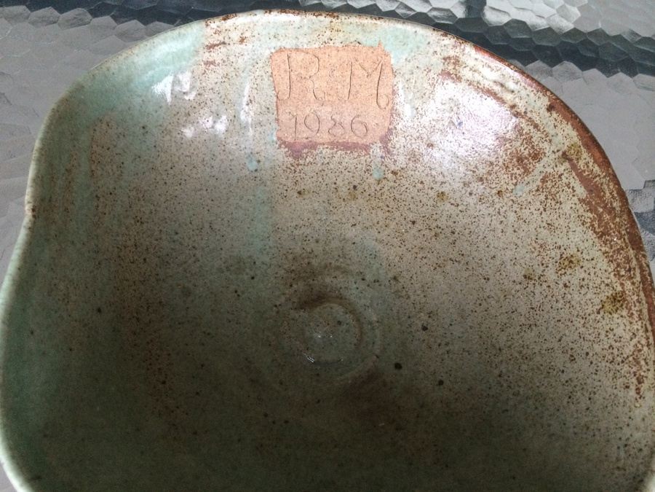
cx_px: 328
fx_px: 568
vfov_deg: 46.8
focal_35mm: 30
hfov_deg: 60.0
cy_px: 246
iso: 200
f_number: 2.2
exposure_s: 1/30
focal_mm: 4.12
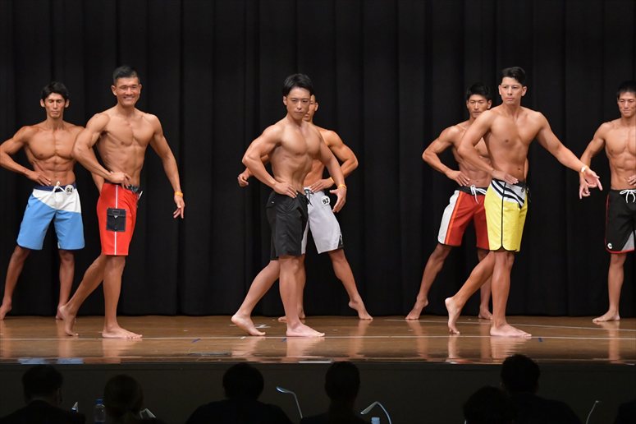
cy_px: 212
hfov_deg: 13.1
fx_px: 2772
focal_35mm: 157
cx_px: 318
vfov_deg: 8.7
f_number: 5.6
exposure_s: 1/400
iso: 6400
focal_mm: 105
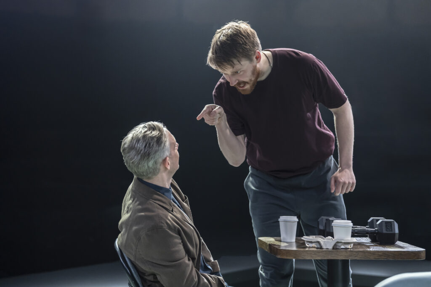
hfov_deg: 21.5
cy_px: 144
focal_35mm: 95
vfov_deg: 14.4
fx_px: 1137
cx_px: 216
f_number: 2.8
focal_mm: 95
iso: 2000
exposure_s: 1/500
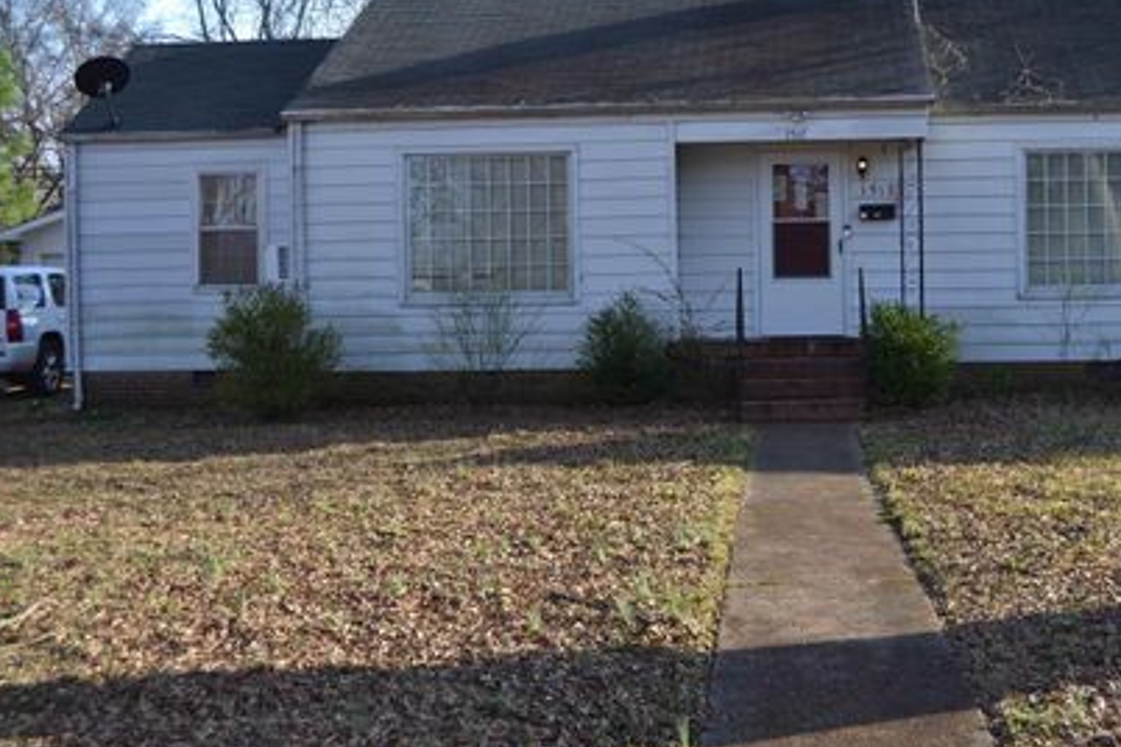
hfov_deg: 35.5
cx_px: 664
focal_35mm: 56
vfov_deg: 24.2
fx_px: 1744
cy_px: 308
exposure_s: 1/125
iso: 100
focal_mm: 30
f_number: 5.6
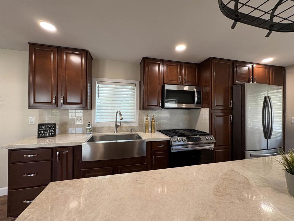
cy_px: 110
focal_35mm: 14
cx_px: 147
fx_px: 119
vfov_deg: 85.7
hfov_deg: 102.1
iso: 160
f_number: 2.2
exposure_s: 1/120
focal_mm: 2.22
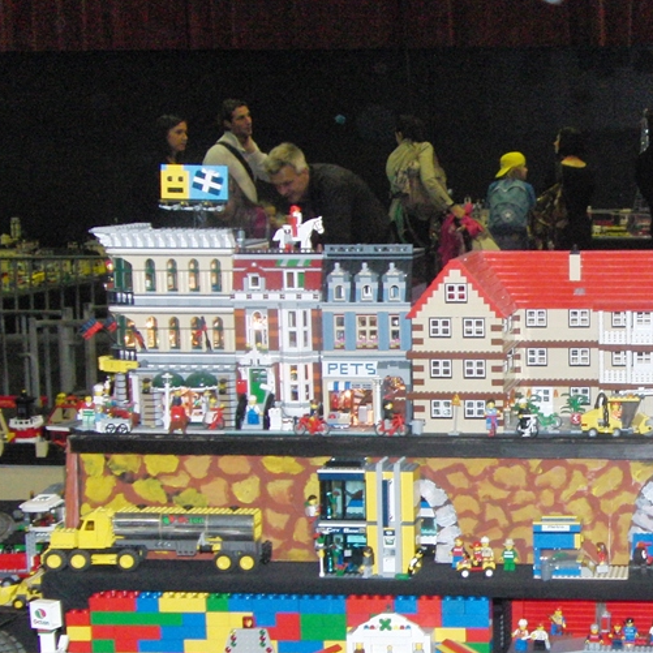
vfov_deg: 23.3
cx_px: 643
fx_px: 1579
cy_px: 366
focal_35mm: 74
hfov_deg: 22.5
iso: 400
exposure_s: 1/60
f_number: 3.1
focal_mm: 7.2
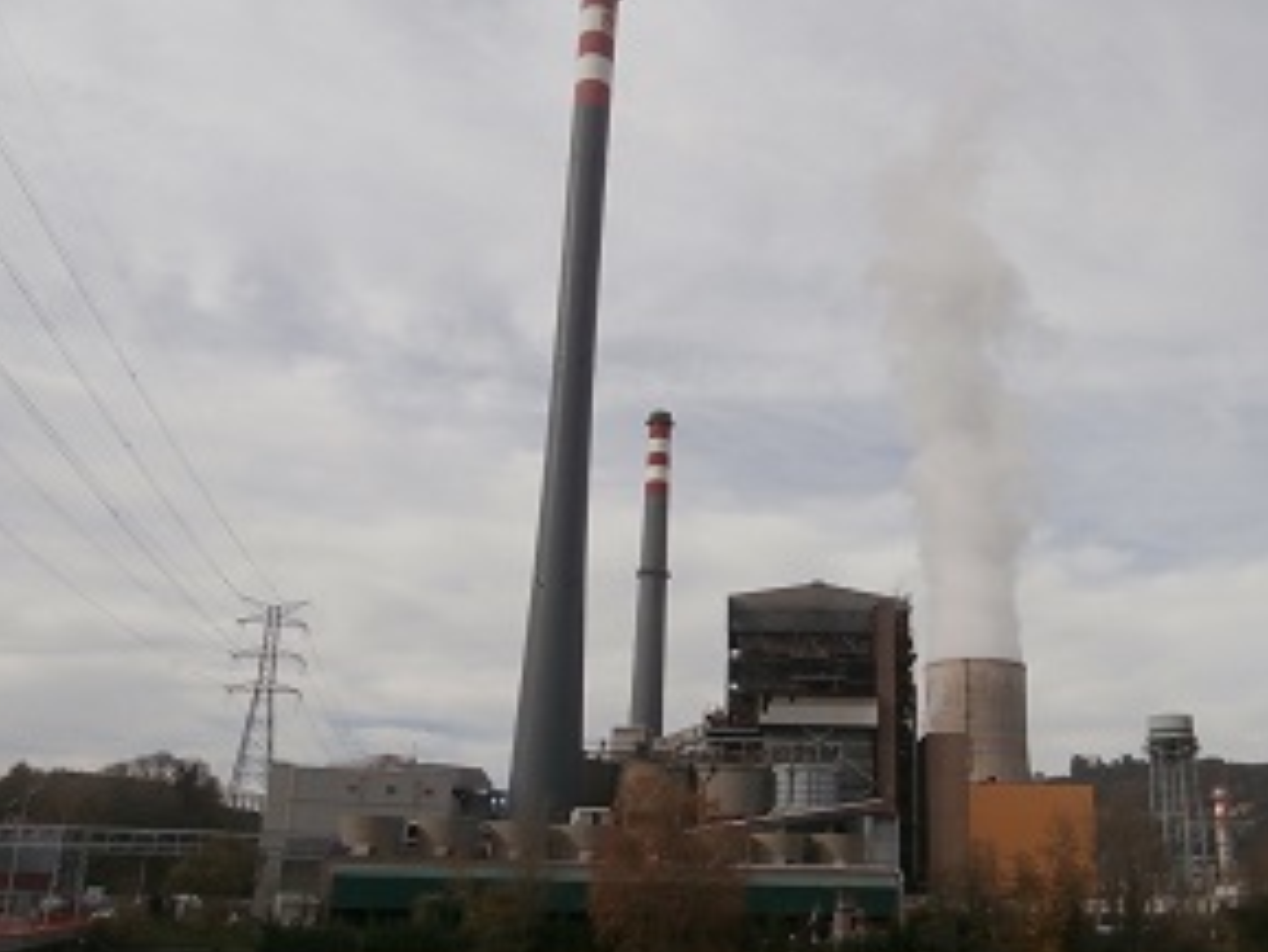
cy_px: 562
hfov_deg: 53.3
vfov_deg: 41.7
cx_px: 803
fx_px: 1246
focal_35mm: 34
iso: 100
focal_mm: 4.2
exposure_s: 1/2000
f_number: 3
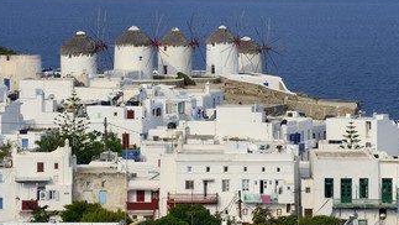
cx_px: 242
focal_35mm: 272
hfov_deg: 7.9
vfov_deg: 4.5
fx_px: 2879
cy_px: 61
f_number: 14
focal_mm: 200
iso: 200
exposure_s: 1/320
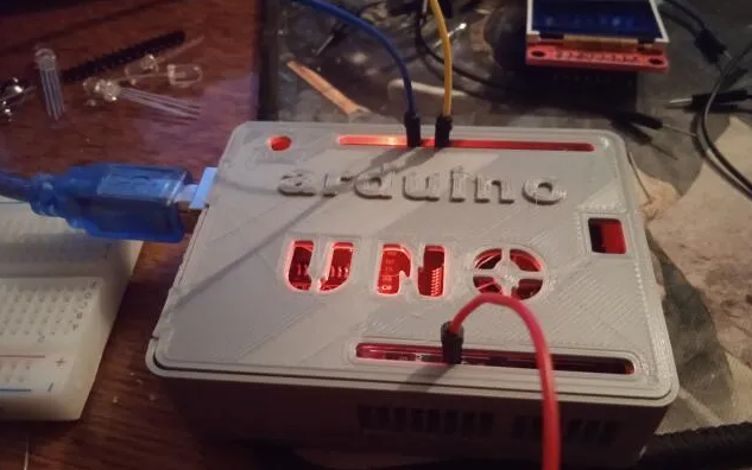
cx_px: 378
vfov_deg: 41.7
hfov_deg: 62.9
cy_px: 275
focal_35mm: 30
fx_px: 615
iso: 4153
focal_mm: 3.43
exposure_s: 1/14.3
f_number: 2.2
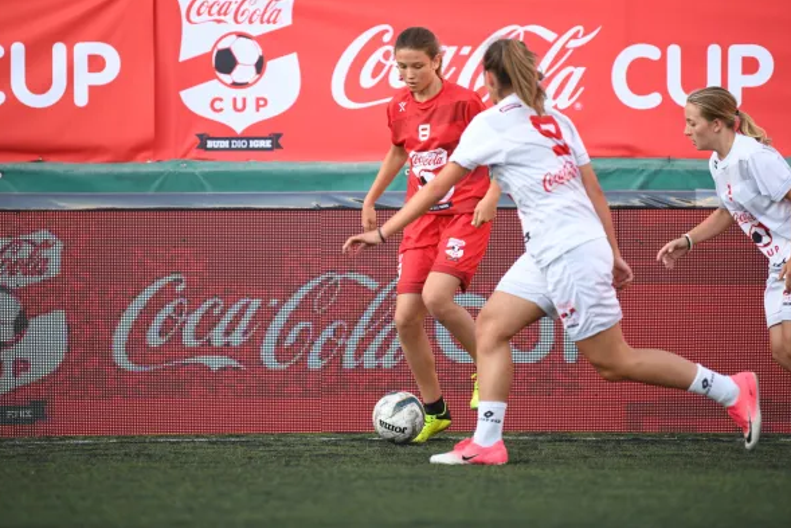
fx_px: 5670
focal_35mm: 258
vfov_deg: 5.3
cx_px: 412
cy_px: 198
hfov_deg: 8.0
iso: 640
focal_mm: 200
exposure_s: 1/640
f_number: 2.8
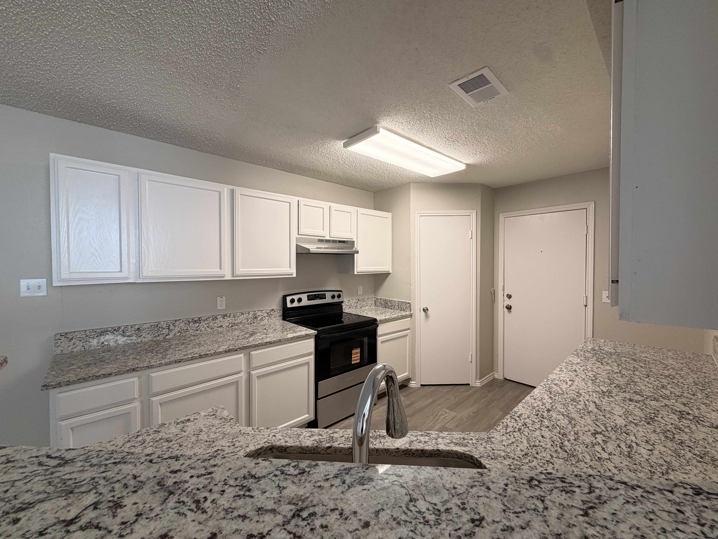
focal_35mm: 14
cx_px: 359
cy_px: 270
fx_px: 290
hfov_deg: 102.1
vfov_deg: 85.7
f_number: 2.2
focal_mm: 2.22
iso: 160
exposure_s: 1/120
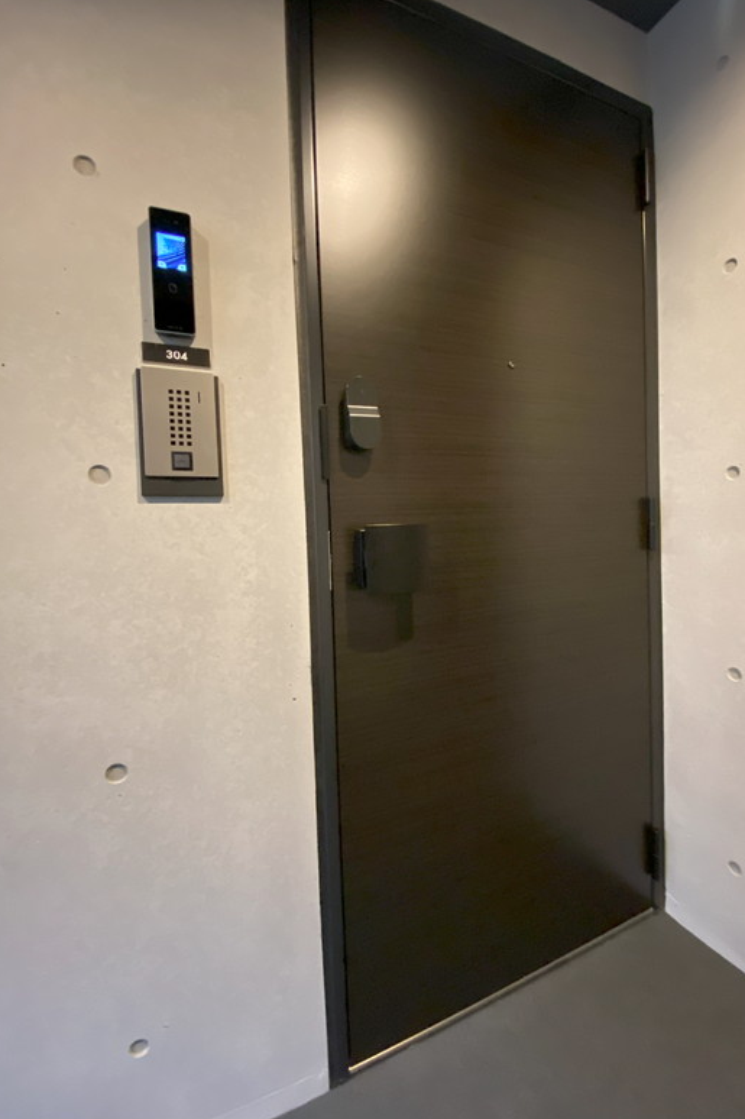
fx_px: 435
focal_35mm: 14
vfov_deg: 104.2
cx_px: 404
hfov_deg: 81.0
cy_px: 541
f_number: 2.4
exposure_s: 1/25
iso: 1000
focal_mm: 1.54
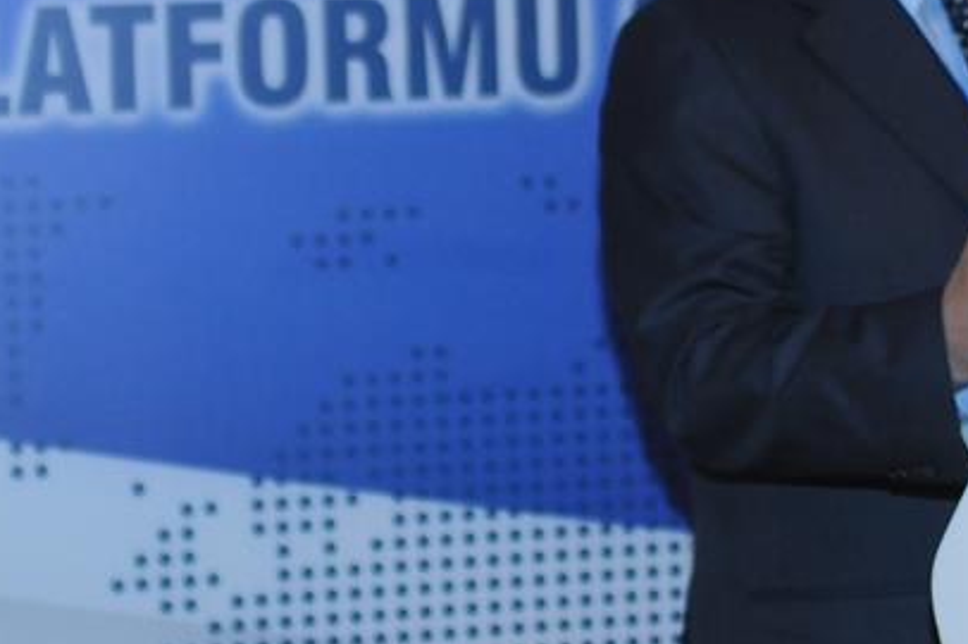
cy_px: -114
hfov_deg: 15.5
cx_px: 587
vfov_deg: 10.2
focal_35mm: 132
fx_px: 3558
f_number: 2.8
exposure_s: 1/80
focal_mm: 31
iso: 1000
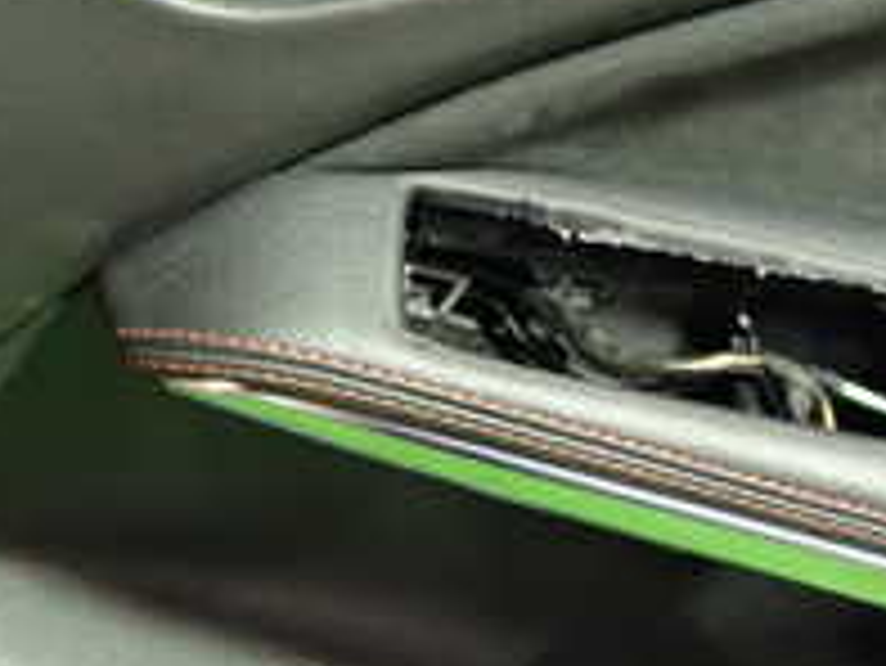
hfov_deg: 25.1
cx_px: 747
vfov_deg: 19.3
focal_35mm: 76
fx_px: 1946
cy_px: 189
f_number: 2
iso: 800
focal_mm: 4.5
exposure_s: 1/30
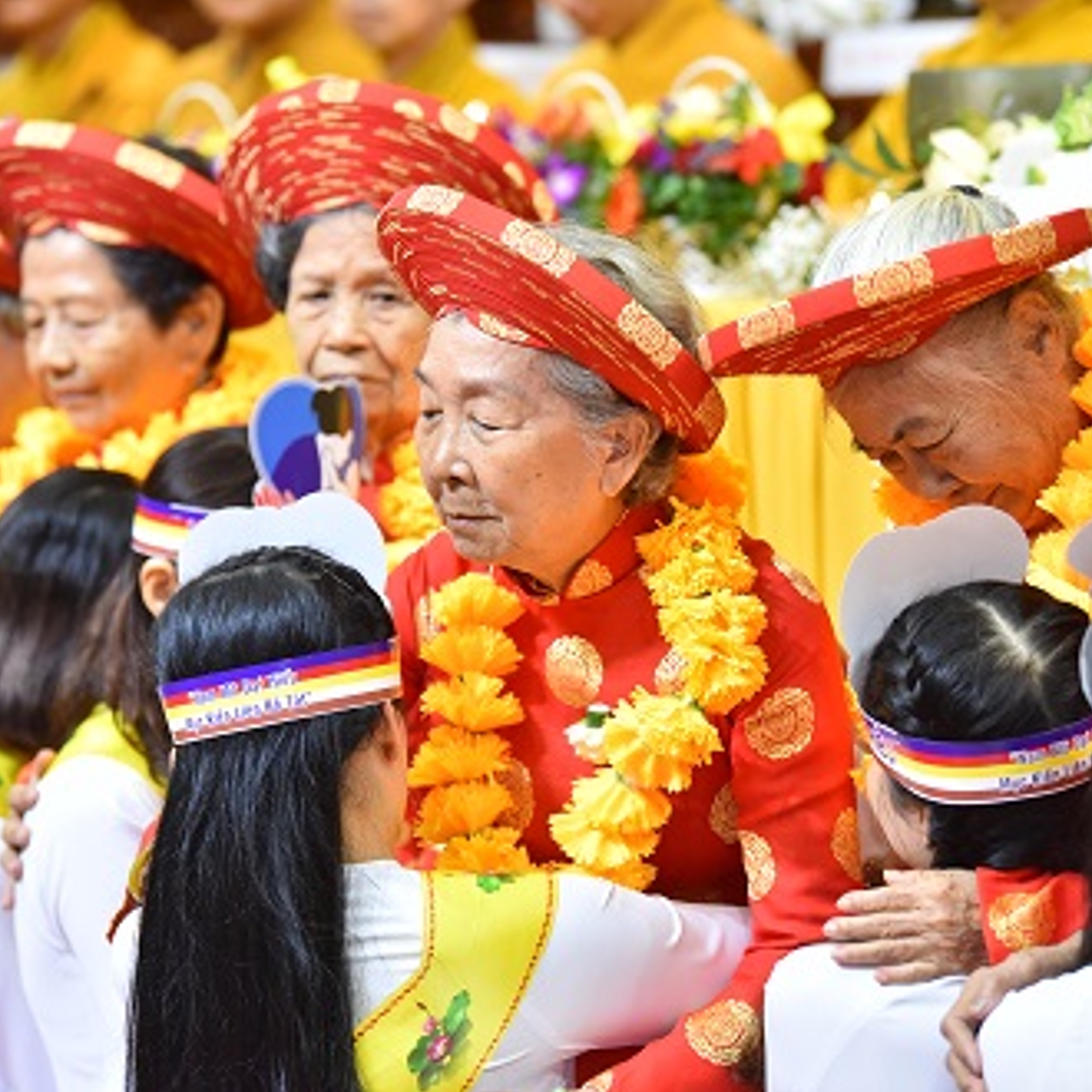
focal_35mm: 157
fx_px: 5603
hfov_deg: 11.1
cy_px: 548
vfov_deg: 11.1
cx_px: 559
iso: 2500
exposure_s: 1/160
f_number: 2.8
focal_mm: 122
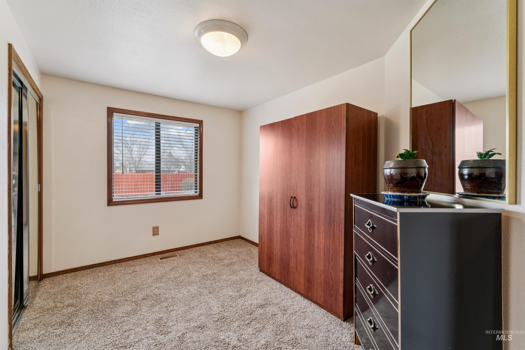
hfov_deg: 97.1
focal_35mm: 16
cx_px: 262
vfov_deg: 74.1
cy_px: 175
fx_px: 232
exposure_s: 1/8
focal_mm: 15.9
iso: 400
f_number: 13
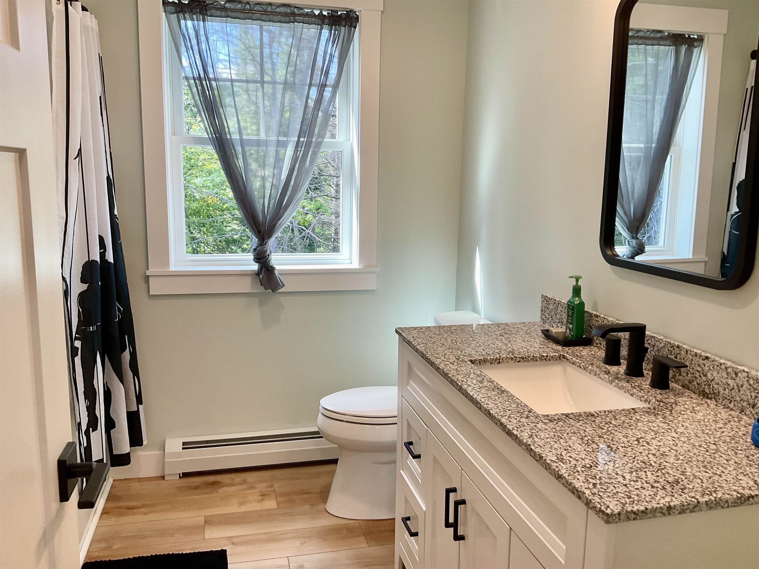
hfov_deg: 61.7
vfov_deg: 48.2
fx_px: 636
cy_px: 284
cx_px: 380
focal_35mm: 29
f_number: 1.8
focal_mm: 3
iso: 64
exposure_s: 1/120
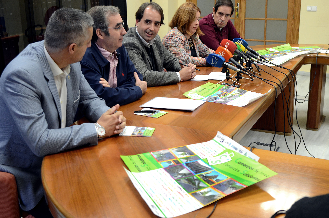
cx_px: 164
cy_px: 109
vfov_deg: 31.7
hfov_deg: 46.5
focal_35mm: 42
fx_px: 383
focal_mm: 28
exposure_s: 1/50
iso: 800
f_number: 5
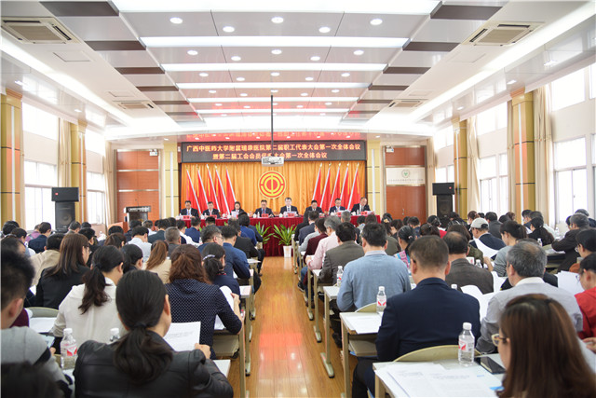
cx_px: 298
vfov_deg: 53.2
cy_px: 199
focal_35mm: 24
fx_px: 397
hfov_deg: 73.7
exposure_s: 1/50
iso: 500
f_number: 4
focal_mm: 24
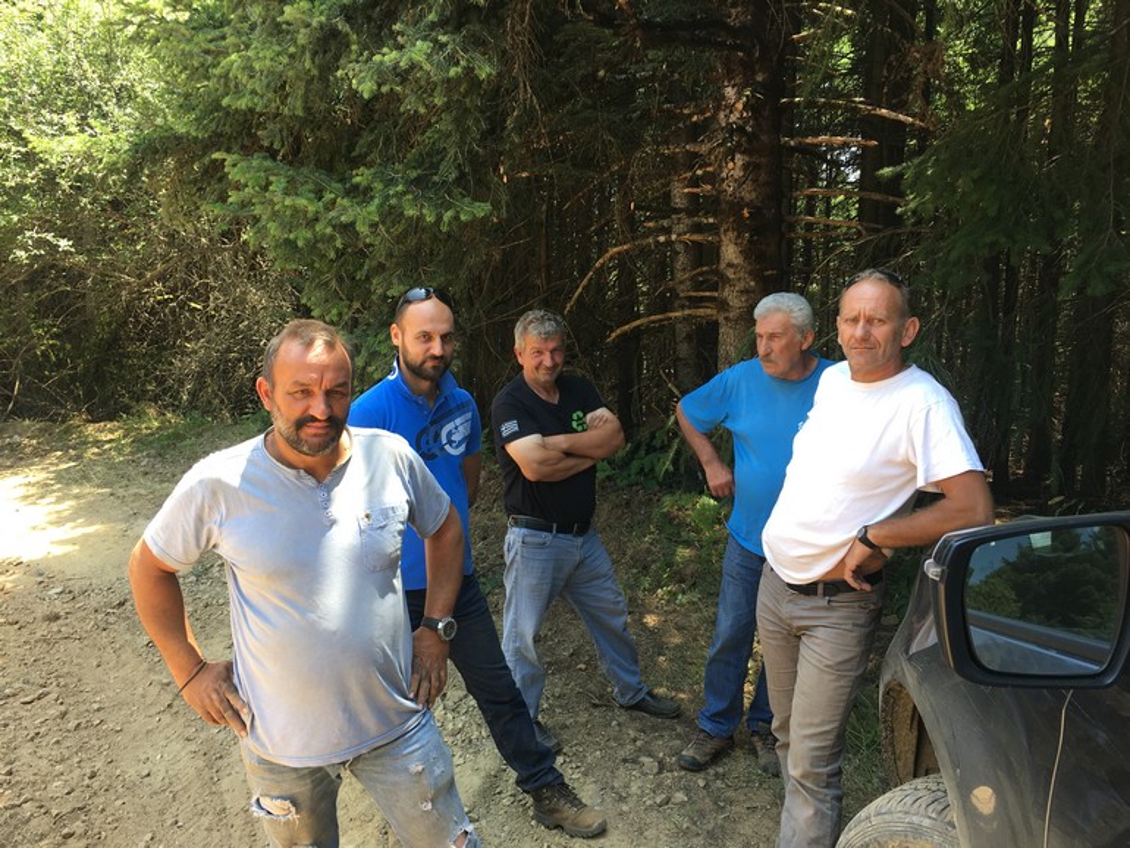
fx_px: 947
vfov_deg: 48.3
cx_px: 565
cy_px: 424
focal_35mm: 29
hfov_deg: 61.6
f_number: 2.2
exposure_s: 1/102
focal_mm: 4.15
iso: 25
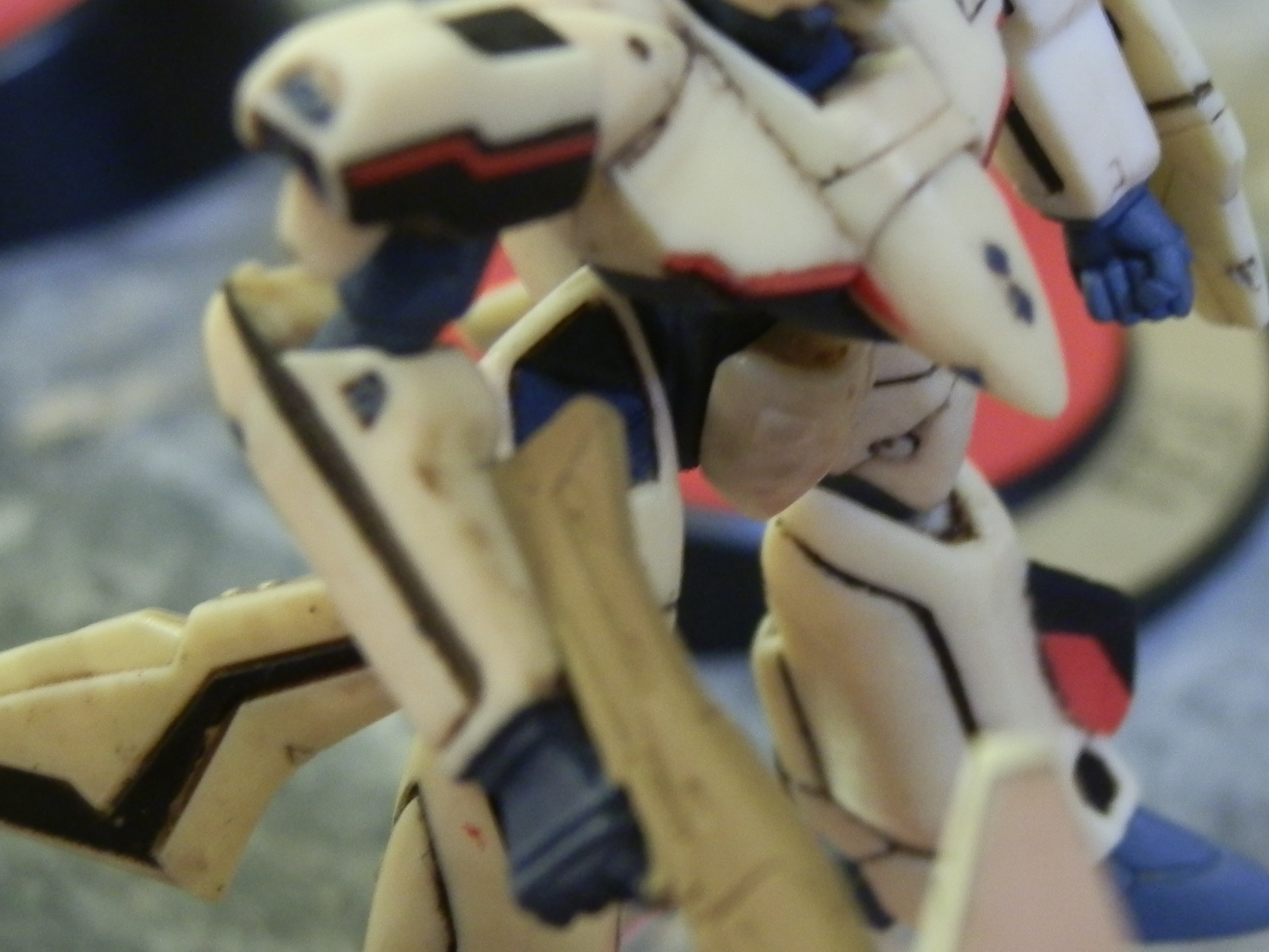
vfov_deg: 14.1
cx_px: 892
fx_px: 3849
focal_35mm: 105
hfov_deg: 18.6
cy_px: 410
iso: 200
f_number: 3.7
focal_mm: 10.99
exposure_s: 1/8
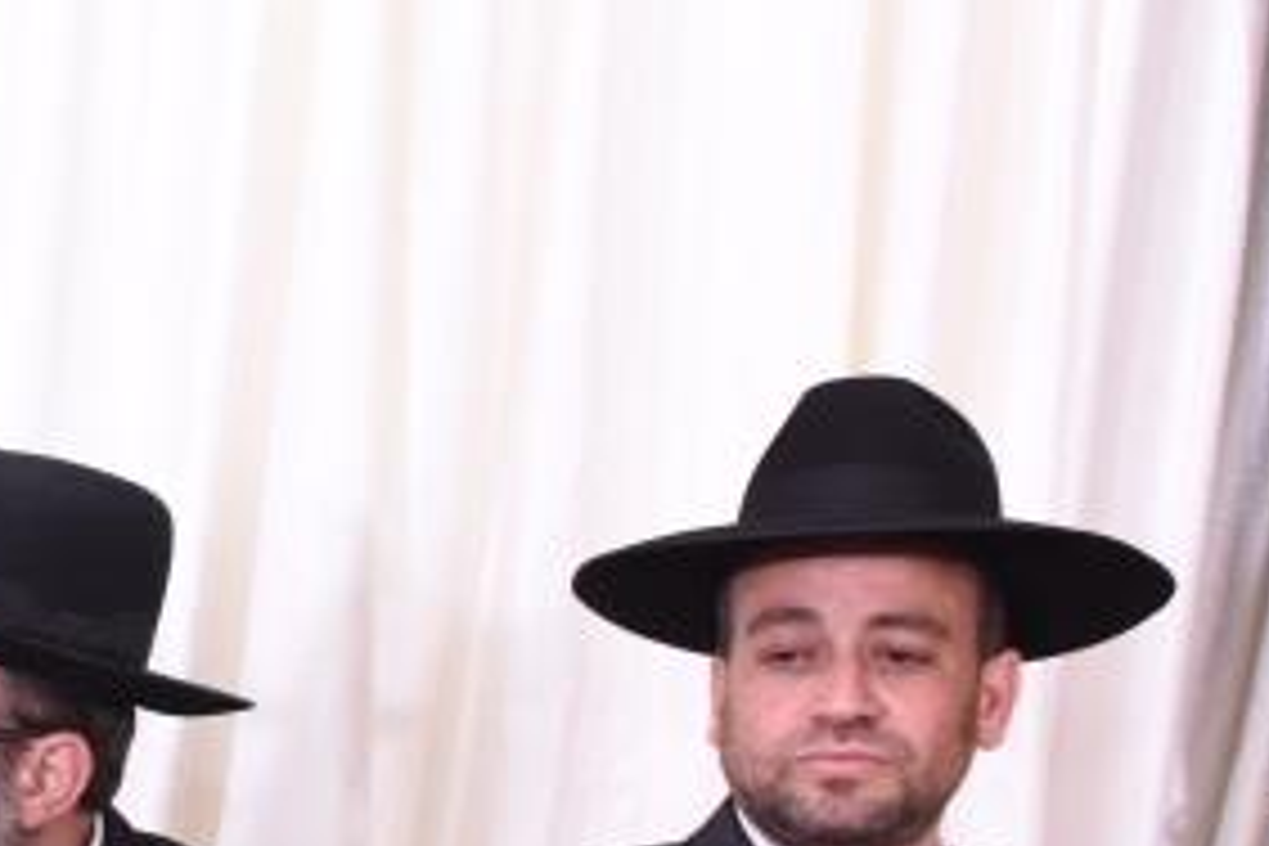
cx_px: -644
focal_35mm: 69
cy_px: 848
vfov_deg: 19.2
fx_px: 2432
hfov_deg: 23.4
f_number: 4.5
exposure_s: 1/125
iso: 400
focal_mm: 19
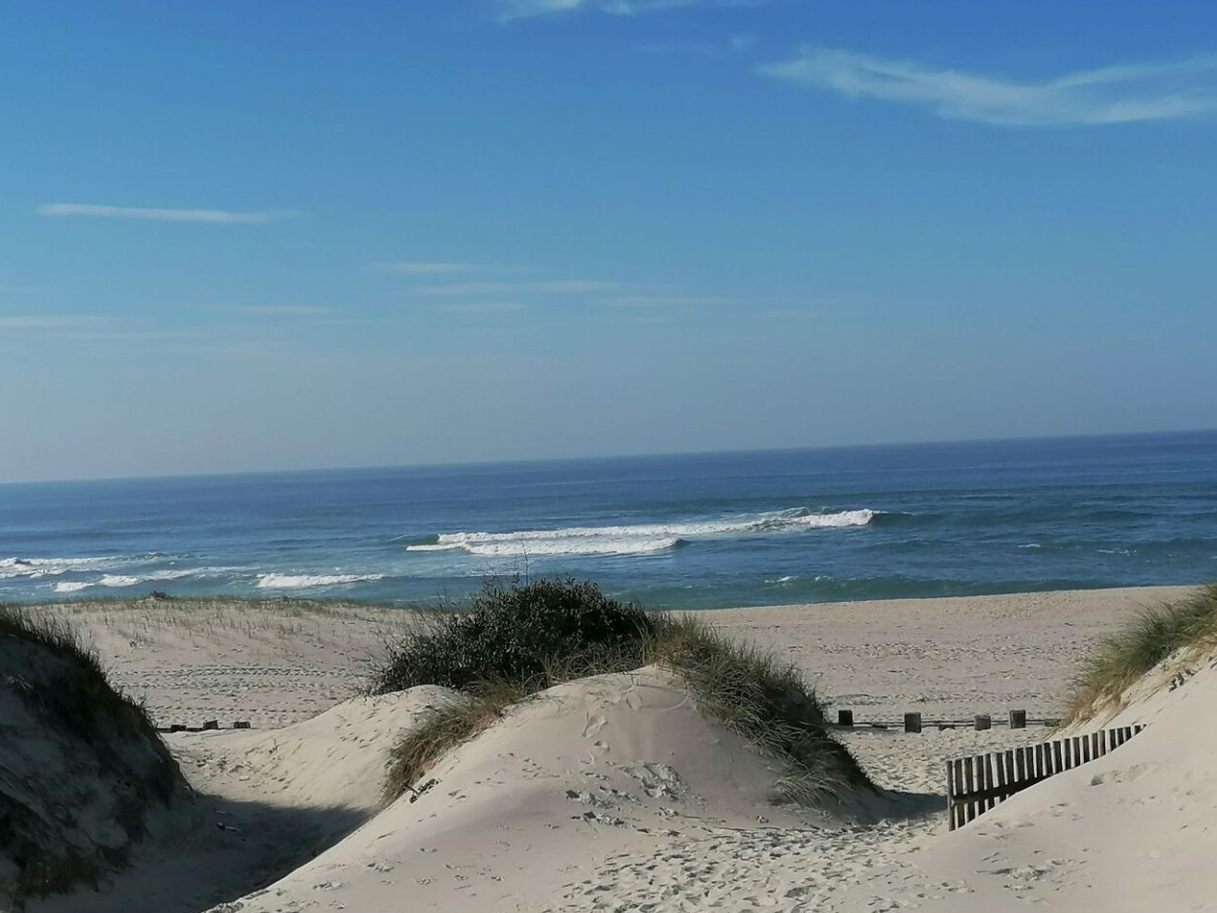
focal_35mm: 62
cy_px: 509
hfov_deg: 31.2
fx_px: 2180
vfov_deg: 23.6
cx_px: 574
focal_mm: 4.75
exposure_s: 1/2188
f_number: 1.8
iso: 50
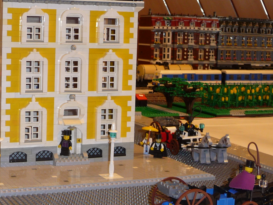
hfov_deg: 25.0
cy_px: 58
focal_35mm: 77
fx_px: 607
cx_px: 63
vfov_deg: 19.0
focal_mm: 5.6
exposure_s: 1/30
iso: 100
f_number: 3.6
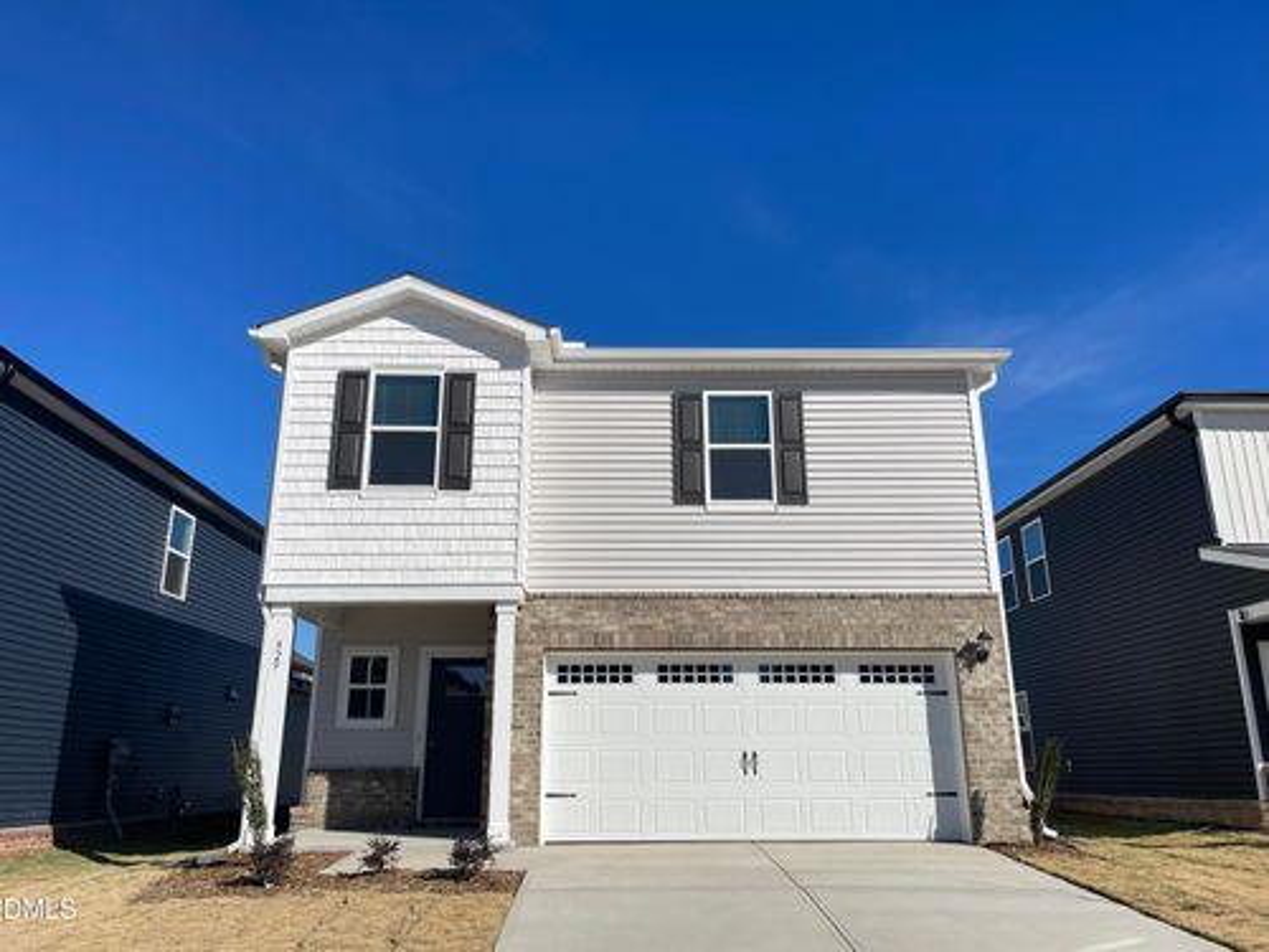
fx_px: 916
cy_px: 476
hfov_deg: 69.4
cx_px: 634
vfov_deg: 54.9
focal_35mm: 25
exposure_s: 1/7937
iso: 32
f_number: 1.6
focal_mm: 5.1
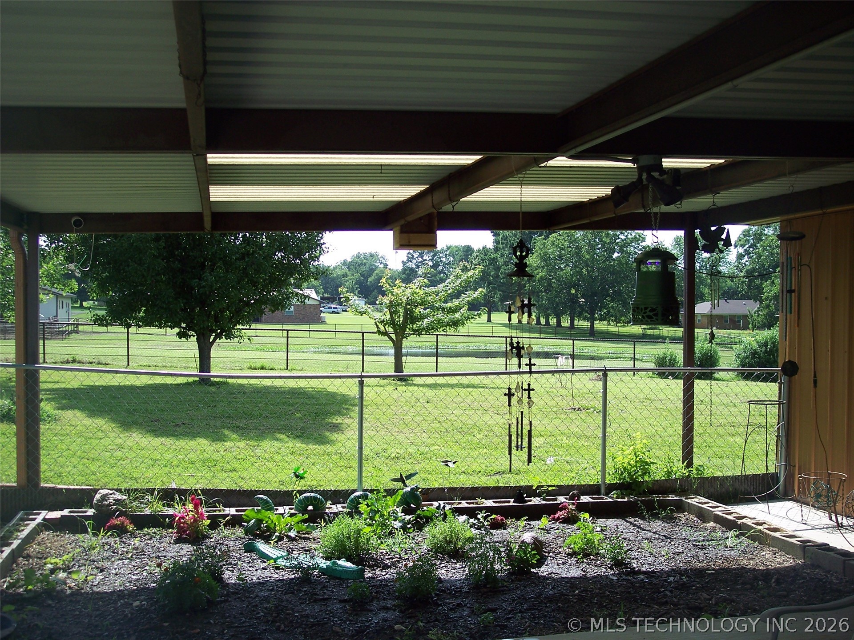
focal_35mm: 39
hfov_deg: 47.9
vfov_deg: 36.8
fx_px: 962
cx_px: 427
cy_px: 320
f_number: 3.4
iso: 100
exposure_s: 1/350
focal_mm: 8
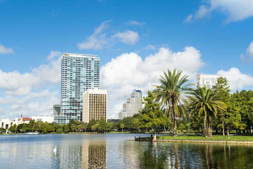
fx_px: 323
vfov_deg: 29.3
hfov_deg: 42.7
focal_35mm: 46
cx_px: 126
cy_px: 84
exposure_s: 1/320
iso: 100
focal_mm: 46
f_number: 5.6
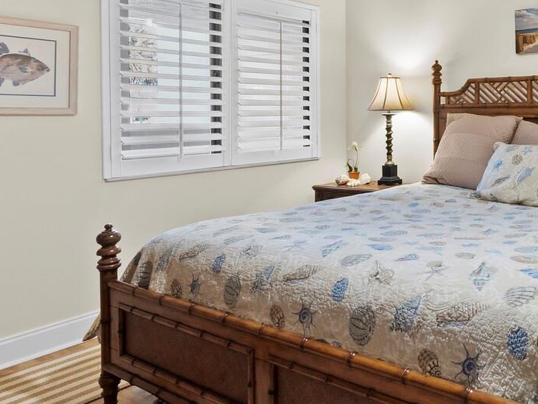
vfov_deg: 43.0
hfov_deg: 49.0
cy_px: 107
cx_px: 508
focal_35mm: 32
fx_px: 498
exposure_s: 2
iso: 320
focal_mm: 7
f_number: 13
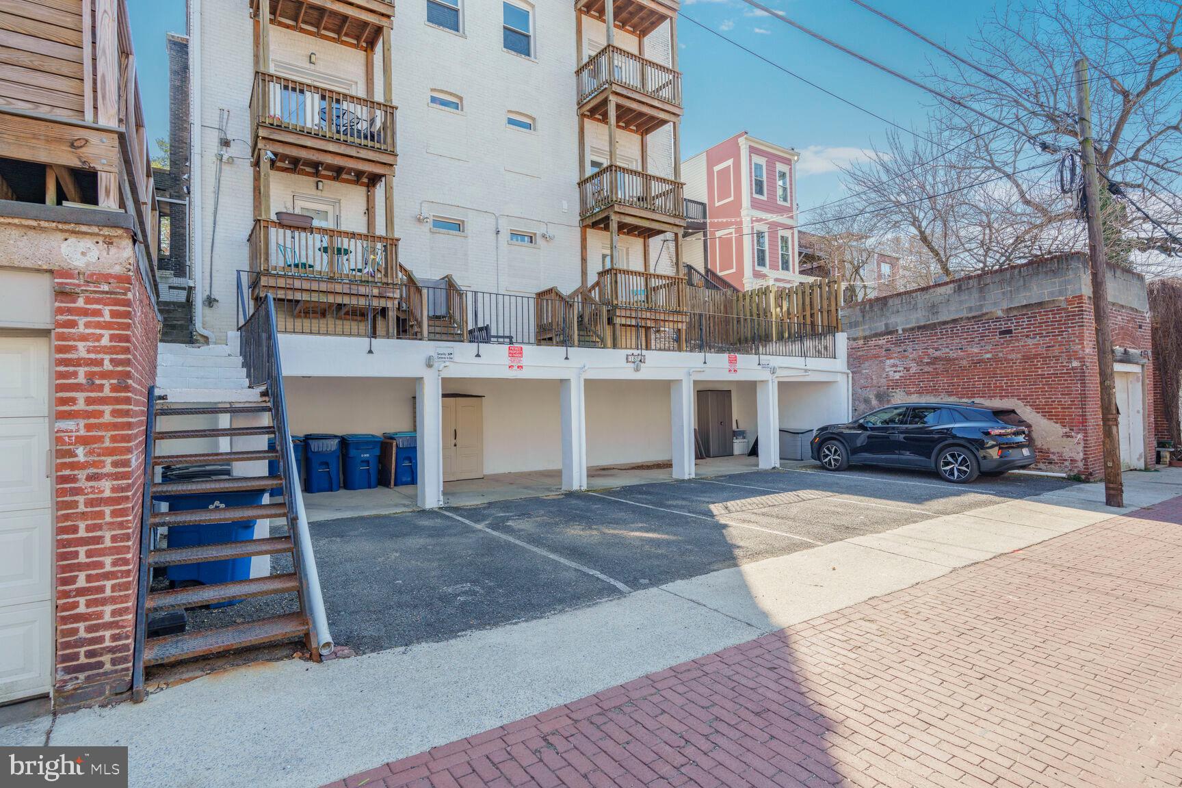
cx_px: 591
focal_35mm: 18
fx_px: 607
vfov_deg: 65.9
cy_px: 394
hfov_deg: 88.4
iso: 200
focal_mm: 18.5
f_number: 8
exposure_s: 1/200
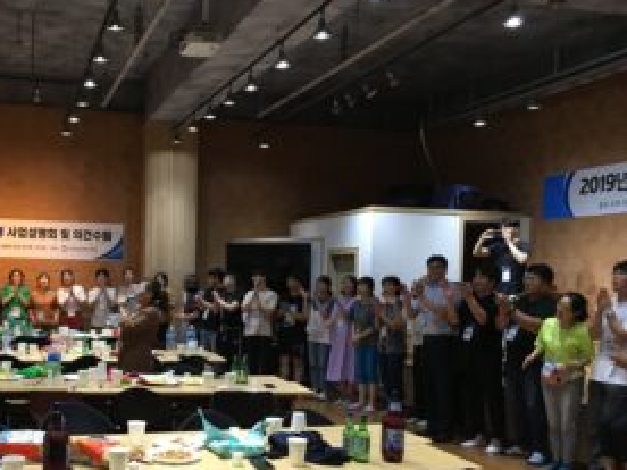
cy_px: 307
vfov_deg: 34.1
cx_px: 175
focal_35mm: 42
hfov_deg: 43.7
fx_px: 761
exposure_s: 1/30
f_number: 2.2
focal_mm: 4.15
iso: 125
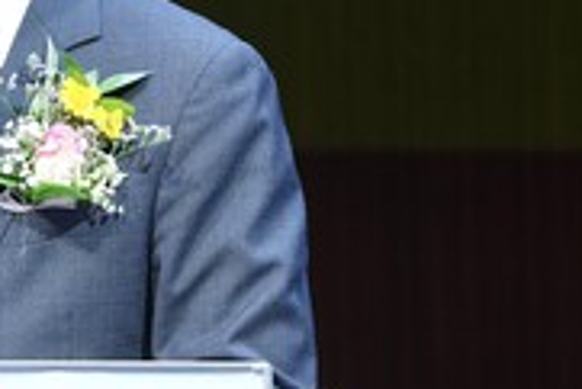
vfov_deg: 2.1
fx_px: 10711
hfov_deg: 3.1
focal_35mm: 662
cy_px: 48
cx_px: -103
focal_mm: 200
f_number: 5.6
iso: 1000
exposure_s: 1/250
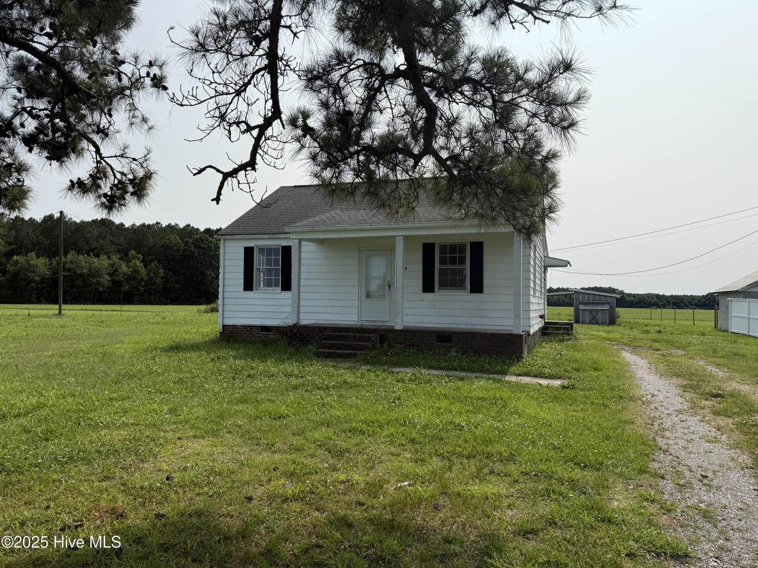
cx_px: 379
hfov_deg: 71.6
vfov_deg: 56.8
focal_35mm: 24
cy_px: 284
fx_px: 526
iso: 80
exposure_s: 1/8130
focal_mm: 6.76
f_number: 1.78
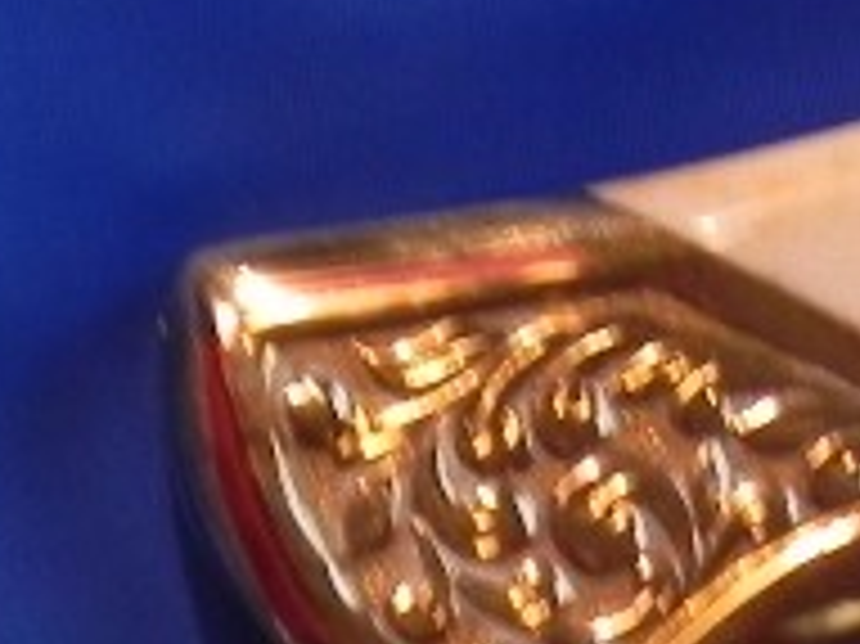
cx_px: 1175
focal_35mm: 755
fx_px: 18745
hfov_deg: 2.6
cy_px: -761
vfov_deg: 2.0
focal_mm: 25.7
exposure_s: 1/64.3
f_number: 4.5
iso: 160
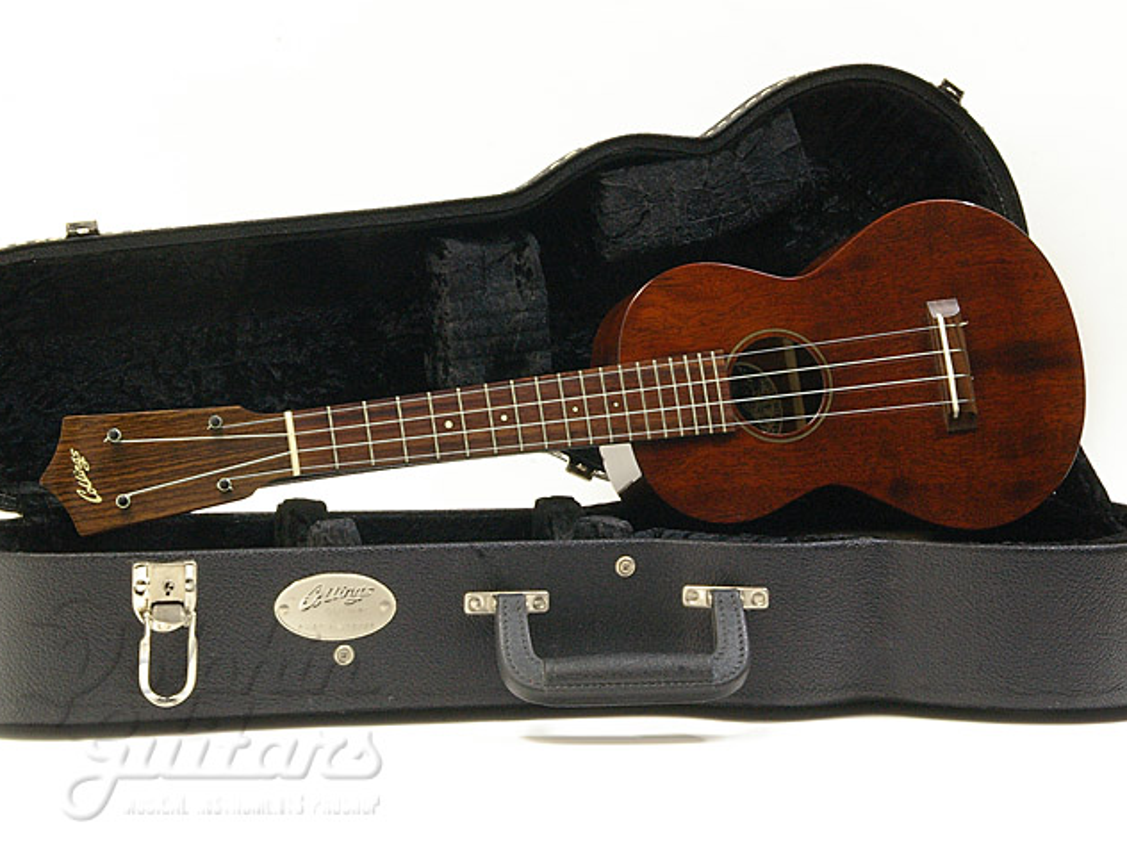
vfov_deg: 18.4
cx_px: 558
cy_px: 422
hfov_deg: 24.4
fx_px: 2605
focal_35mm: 80
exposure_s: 4
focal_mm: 53
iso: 800
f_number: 27
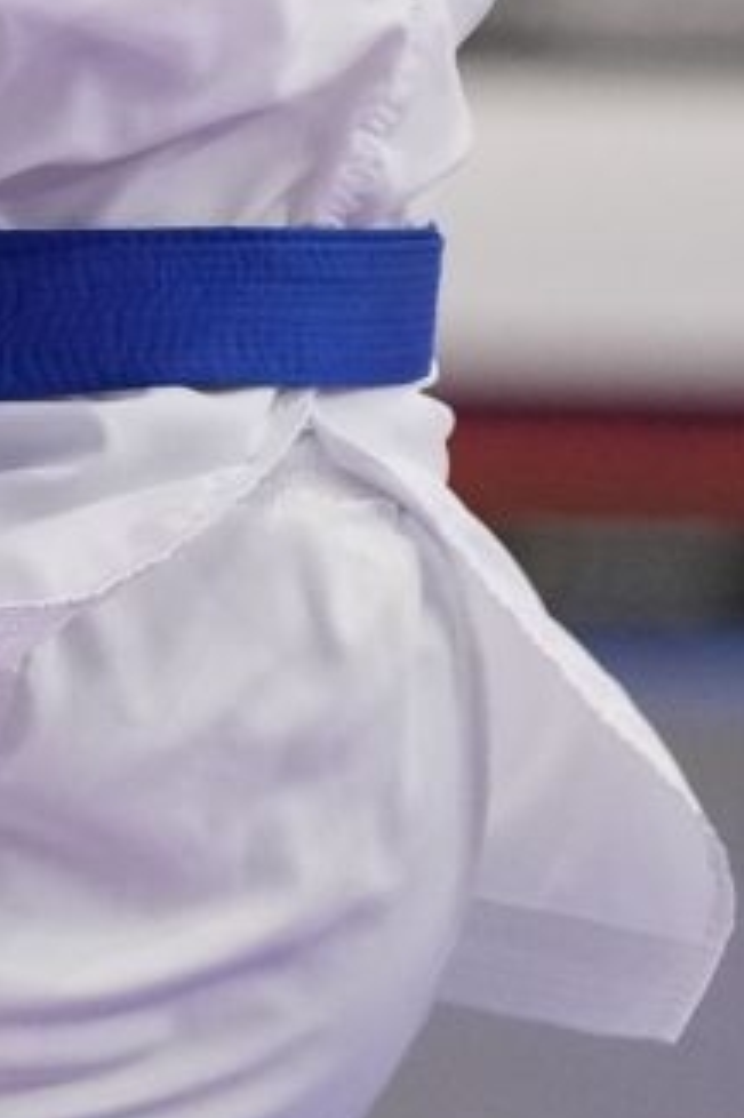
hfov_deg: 1.6
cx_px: -984
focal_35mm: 884
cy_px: -782
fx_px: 27431
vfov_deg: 2.3
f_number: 2.8
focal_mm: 160
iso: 3200
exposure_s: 1/1000
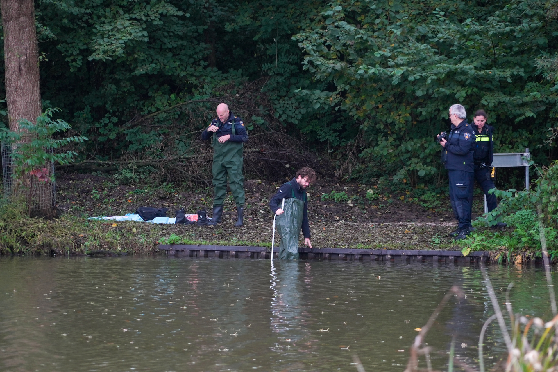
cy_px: 186
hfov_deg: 8.6
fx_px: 3721
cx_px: 279
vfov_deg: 5.7
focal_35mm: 240
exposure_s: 1/125
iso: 1000
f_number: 8
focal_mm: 240
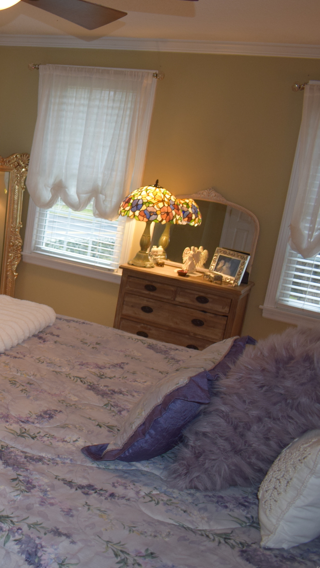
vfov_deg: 47.4
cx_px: -73
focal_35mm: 43
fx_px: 649
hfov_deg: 24.8
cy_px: 284
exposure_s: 1/30
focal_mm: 18
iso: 720
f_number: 3.5
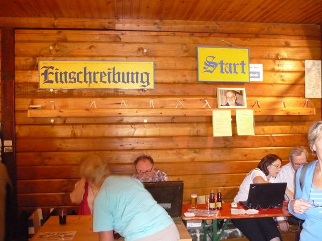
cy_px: 120
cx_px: 161
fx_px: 307
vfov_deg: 42.9
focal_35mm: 33
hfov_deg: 55.4
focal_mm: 5.5
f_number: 2.8
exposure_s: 1/30
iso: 1000
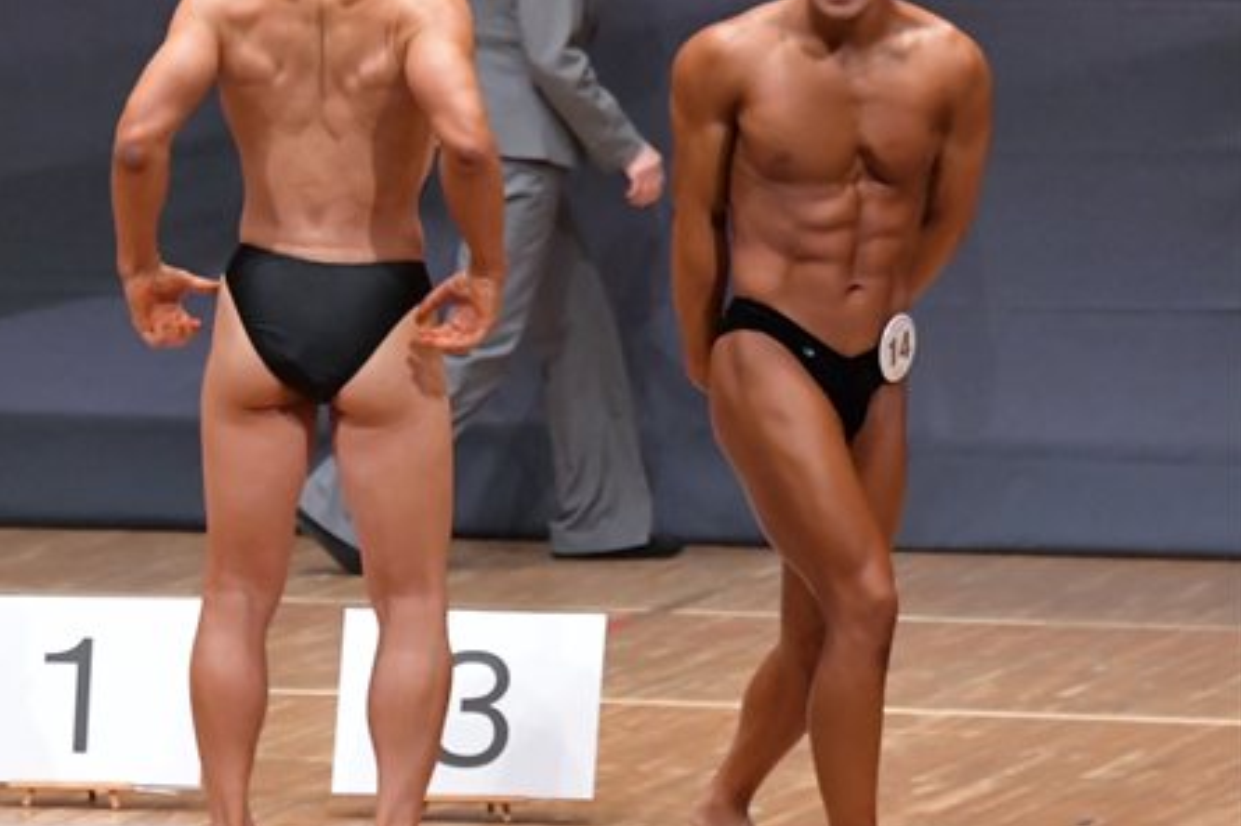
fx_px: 14398
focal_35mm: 418
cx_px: 163
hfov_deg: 4.9
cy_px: 315
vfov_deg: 3.3
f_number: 5.6
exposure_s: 1/400
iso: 8000
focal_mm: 160
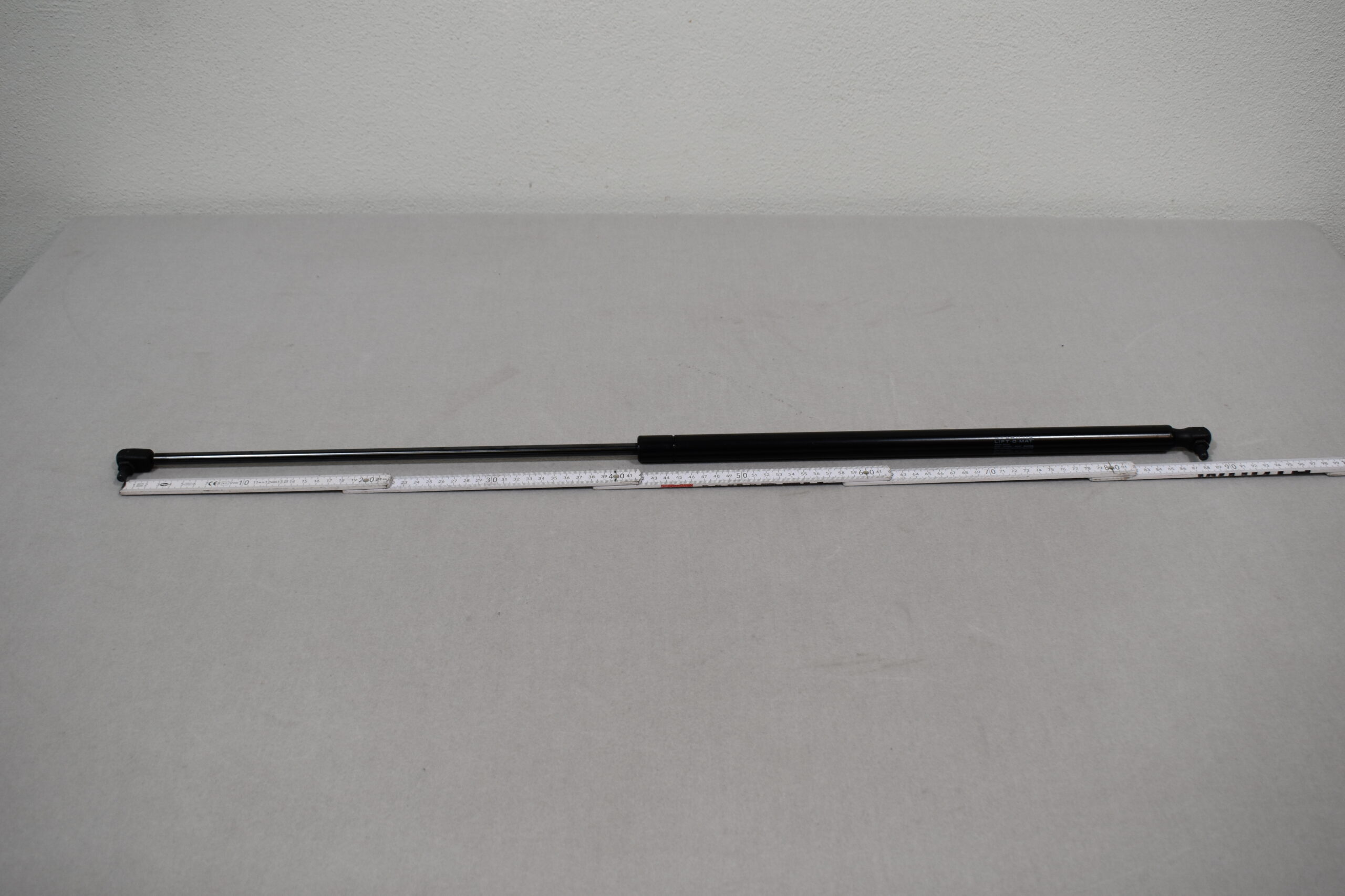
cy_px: 448
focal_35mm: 34
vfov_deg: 38.4
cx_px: 672
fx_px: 1289
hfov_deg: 55.1
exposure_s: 1/125
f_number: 5.6
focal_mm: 23
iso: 360
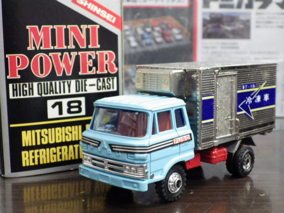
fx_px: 484
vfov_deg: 24.8
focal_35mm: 59
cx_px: 142
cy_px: 106
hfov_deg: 32.7
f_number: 4
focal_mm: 10.7
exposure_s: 1/25
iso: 1000
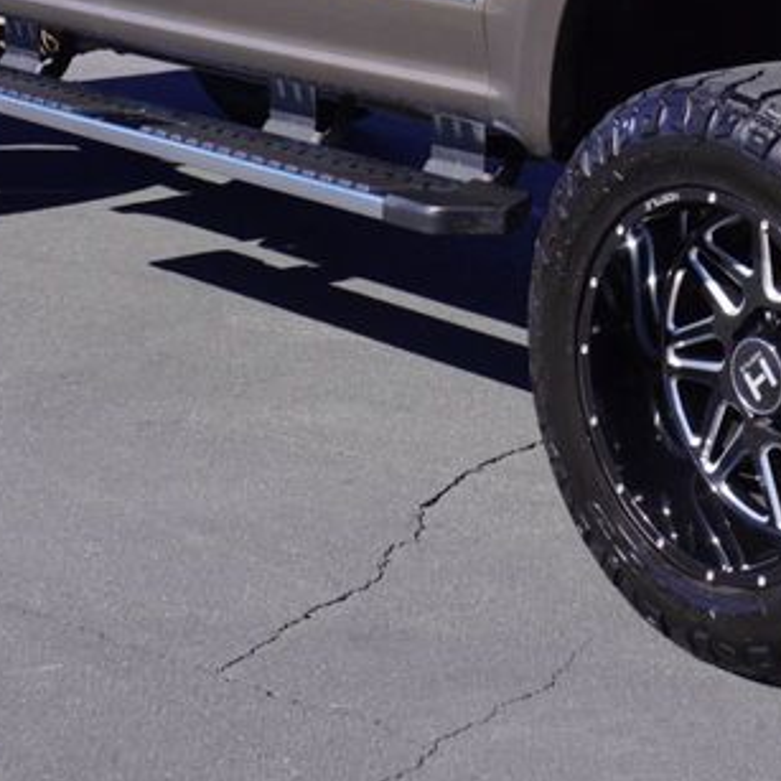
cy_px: -15
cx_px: 654
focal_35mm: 106
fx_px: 2716
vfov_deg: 16.0
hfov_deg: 16.2
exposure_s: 1/125
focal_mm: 25
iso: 100
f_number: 9
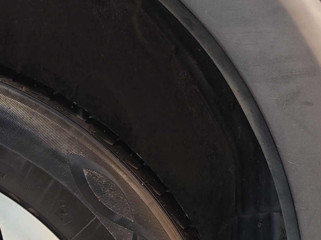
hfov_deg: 19.2
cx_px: -141
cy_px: 432
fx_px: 844
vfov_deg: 14.3
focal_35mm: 91
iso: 320
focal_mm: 8.7
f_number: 1.9
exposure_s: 1/60
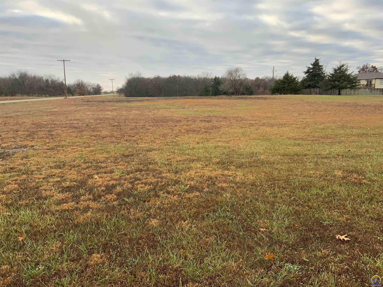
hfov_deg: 61.7
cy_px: 144
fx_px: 321
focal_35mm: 29
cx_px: 192
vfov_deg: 48.2
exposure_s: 1/188
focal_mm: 3
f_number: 1.8
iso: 16
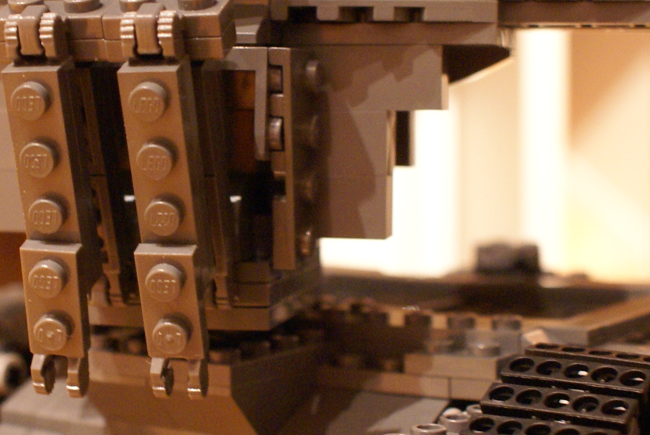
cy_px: 188
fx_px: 1500
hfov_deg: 24.3
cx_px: 187
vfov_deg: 16.5
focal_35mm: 83
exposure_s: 1/3
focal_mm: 20
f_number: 4
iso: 800
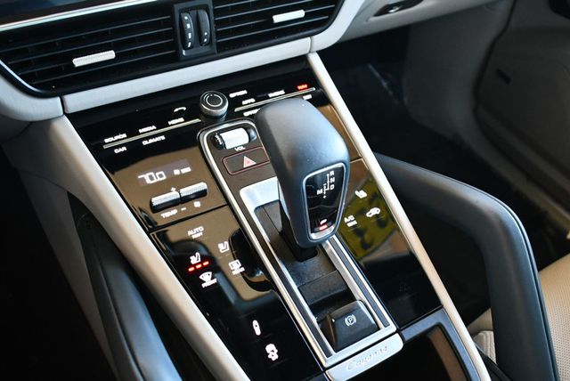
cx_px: 285
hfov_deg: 53.1
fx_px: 571
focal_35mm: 36
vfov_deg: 36.9
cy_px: 190
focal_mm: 18
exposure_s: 1/125
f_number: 3.5
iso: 1800
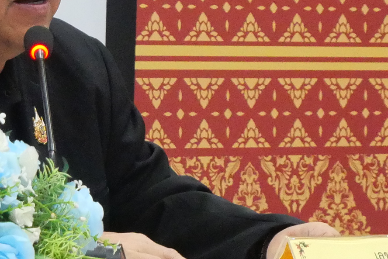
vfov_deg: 3.0
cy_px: 113
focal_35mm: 460
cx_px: 77
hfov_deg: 4.5
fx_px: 4960
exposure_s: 1/40
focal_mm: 53
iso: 3200
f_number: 6.3
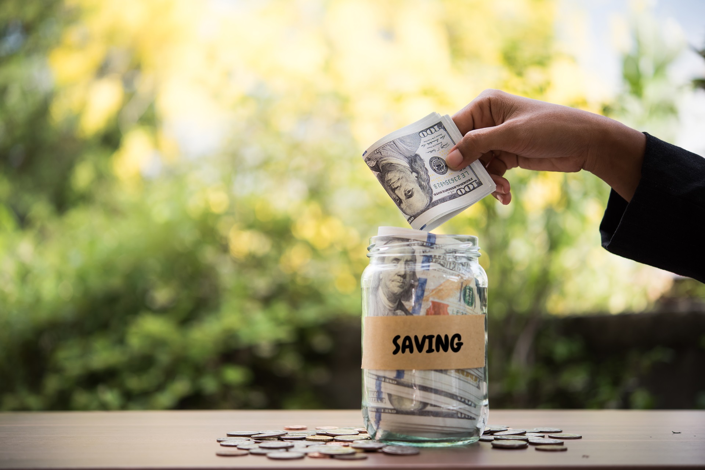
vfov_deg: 22.6
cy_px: 235
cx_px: 352
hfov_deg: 33.4
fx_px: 1175
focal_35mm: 60
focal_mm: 60
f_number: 2.8
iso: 160
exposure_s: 1/500
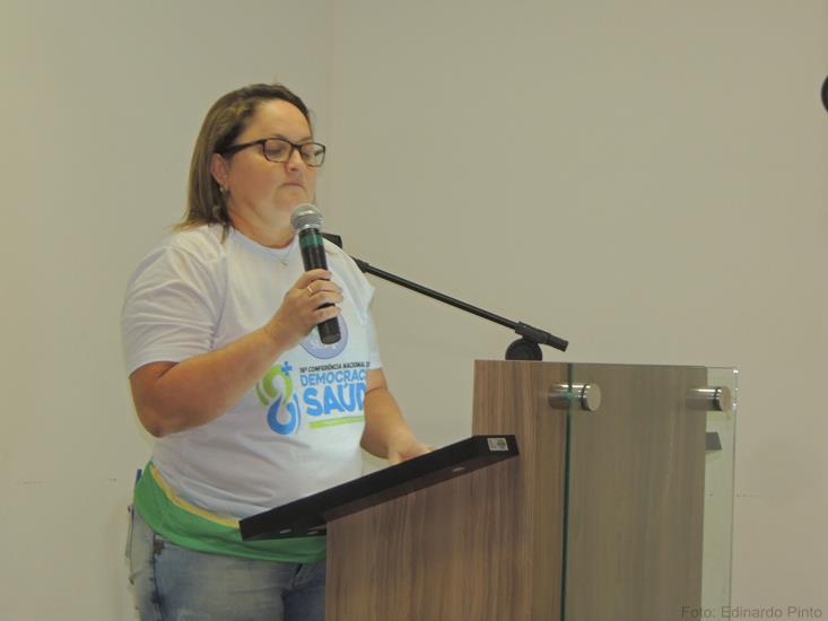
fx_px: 2512
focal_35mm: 105
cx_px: 414
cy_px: 310
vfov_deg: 14.1
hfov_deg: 18.7
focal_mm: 18.7
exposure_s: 1/80
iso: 400
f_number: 4.2
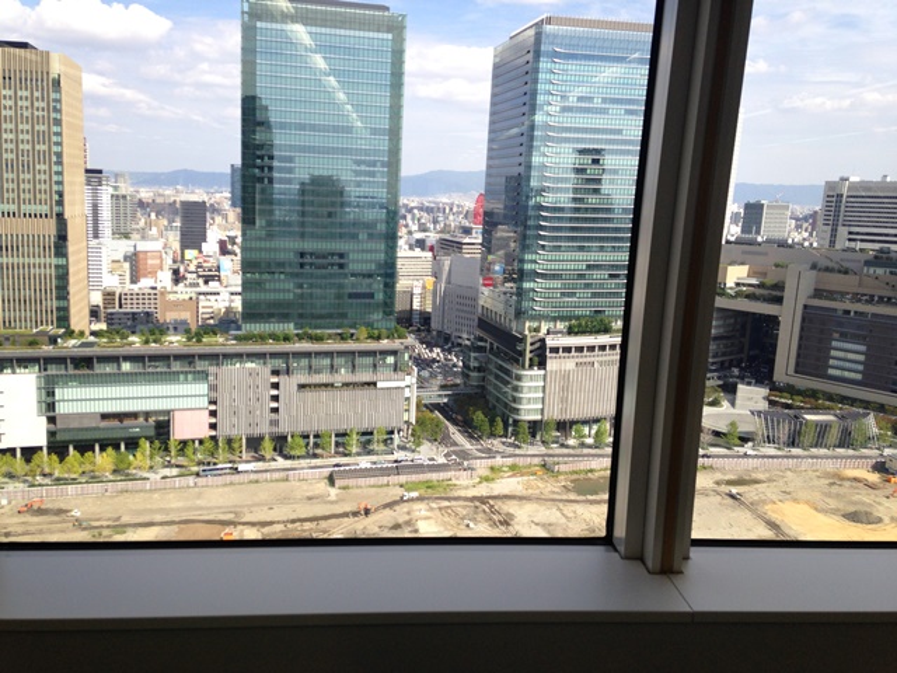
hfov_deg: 55.4
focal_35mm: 33
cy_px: 336
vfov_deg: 42.9
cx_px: 448
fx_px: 855
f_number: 2.4
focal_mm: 4.12
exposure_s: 1/369
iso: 50
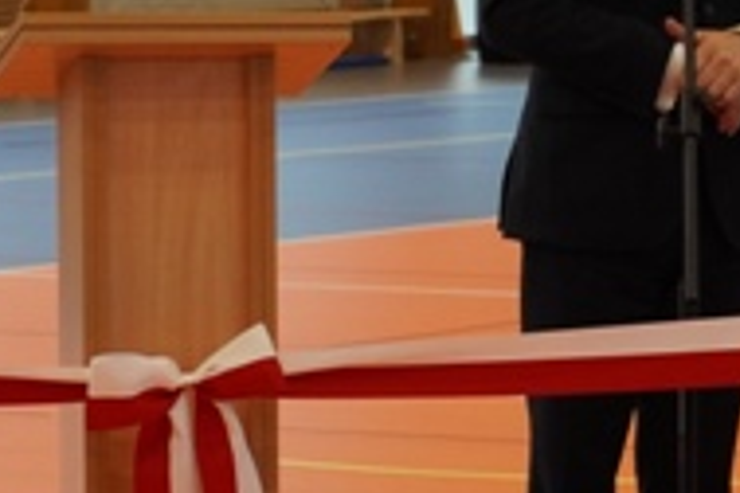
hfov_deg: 6.4
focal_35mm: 320
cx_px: 433
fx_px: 6581
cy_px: 223
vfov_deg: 4.3
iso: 640
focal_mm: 49
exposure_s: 1/160
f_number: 5.6
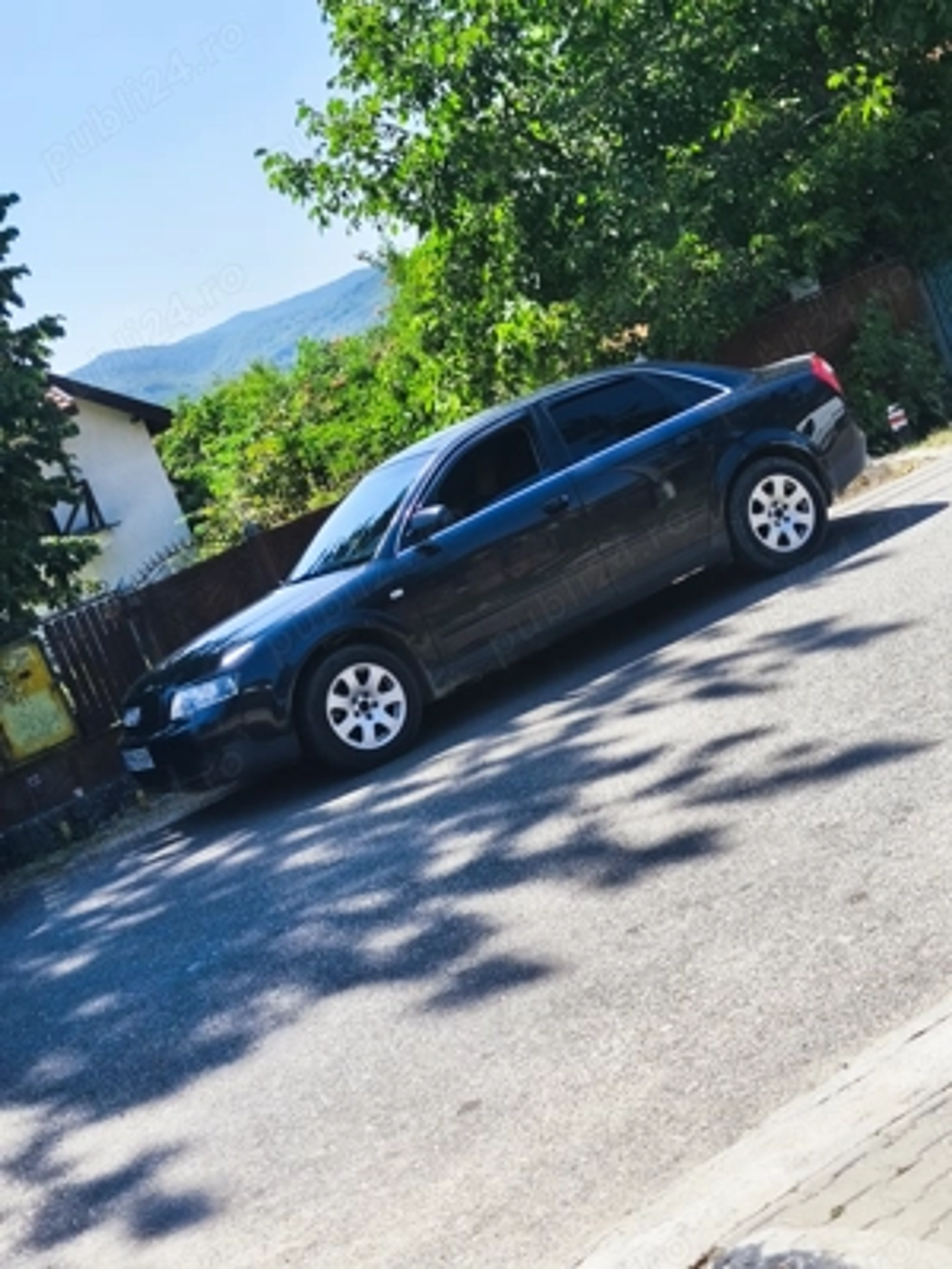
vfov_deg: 37.5
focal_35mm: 51
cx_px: 476
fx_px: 1870
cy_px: 634
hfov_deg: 28.6
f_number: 1.65
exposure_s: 1/902
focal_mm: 6.18
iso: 50
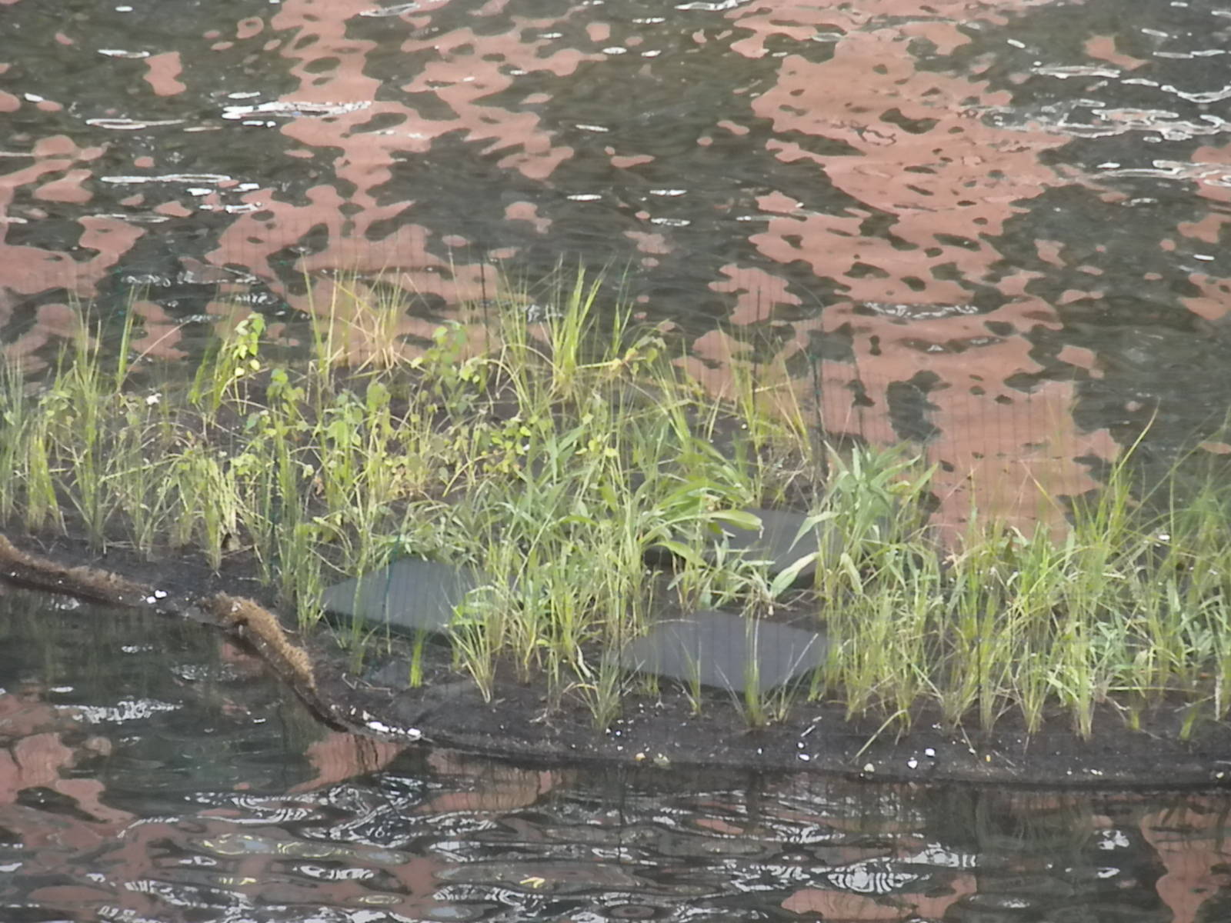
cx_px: 616
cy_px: 462
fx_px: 8464
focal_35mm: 238
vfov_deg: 6.2
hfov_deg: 8.3
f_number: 5.2
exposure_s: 1/330
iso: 640
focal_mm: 42.1
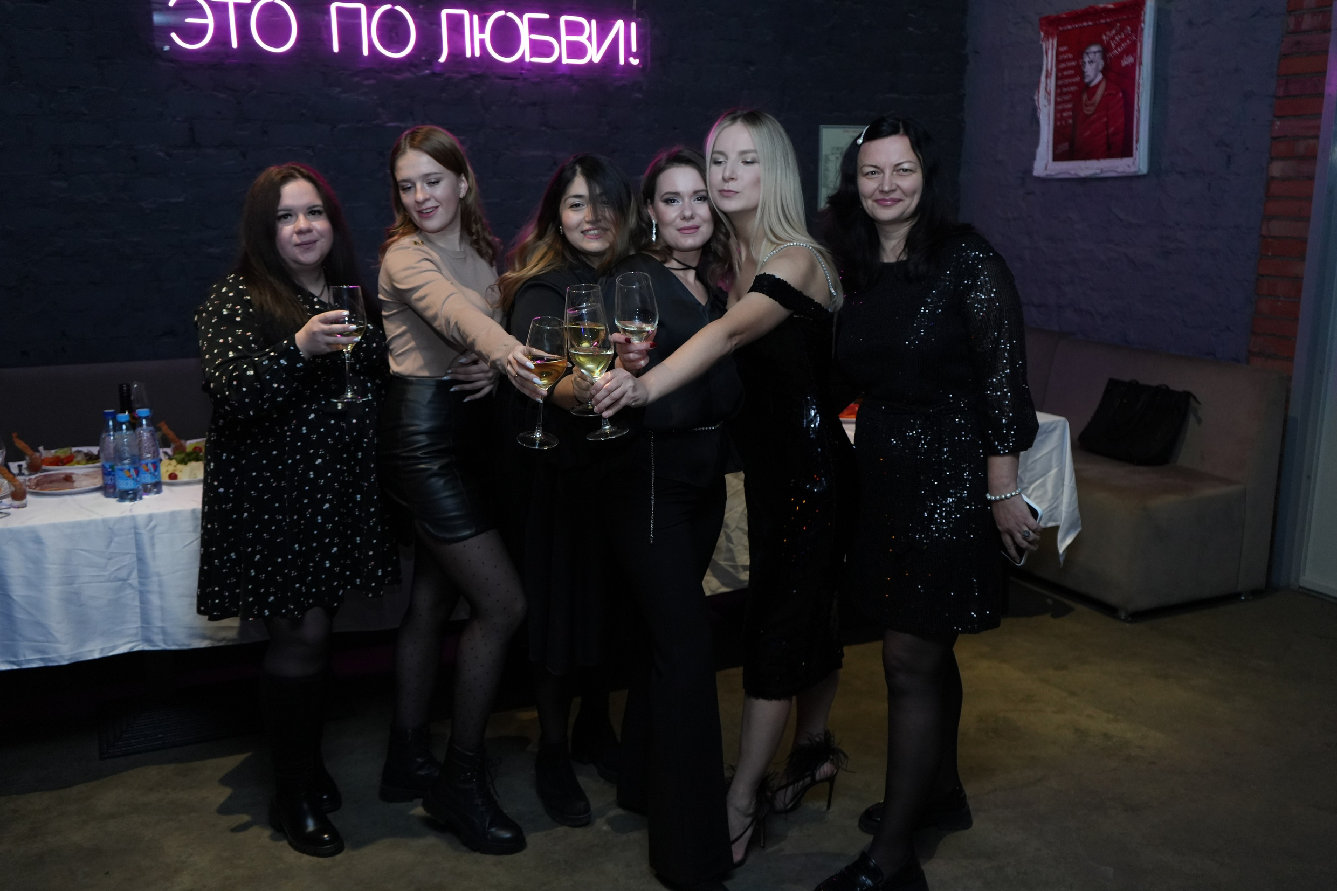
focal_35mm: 32
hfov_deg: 58.7
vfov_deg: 41.1
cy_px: 440
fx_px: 1188
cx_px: 652
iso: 2500
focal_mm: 31
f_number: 4
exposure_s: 1/200
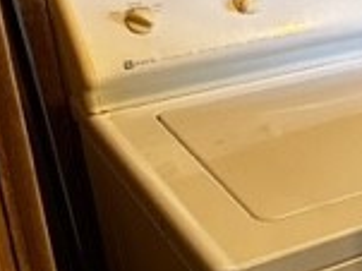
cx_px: 669
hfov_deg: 16.0
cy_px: 96
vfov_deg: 14.5
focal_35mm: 102
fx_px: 1066
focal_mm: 6.86
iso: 500
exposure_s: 1/60
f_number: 1.78
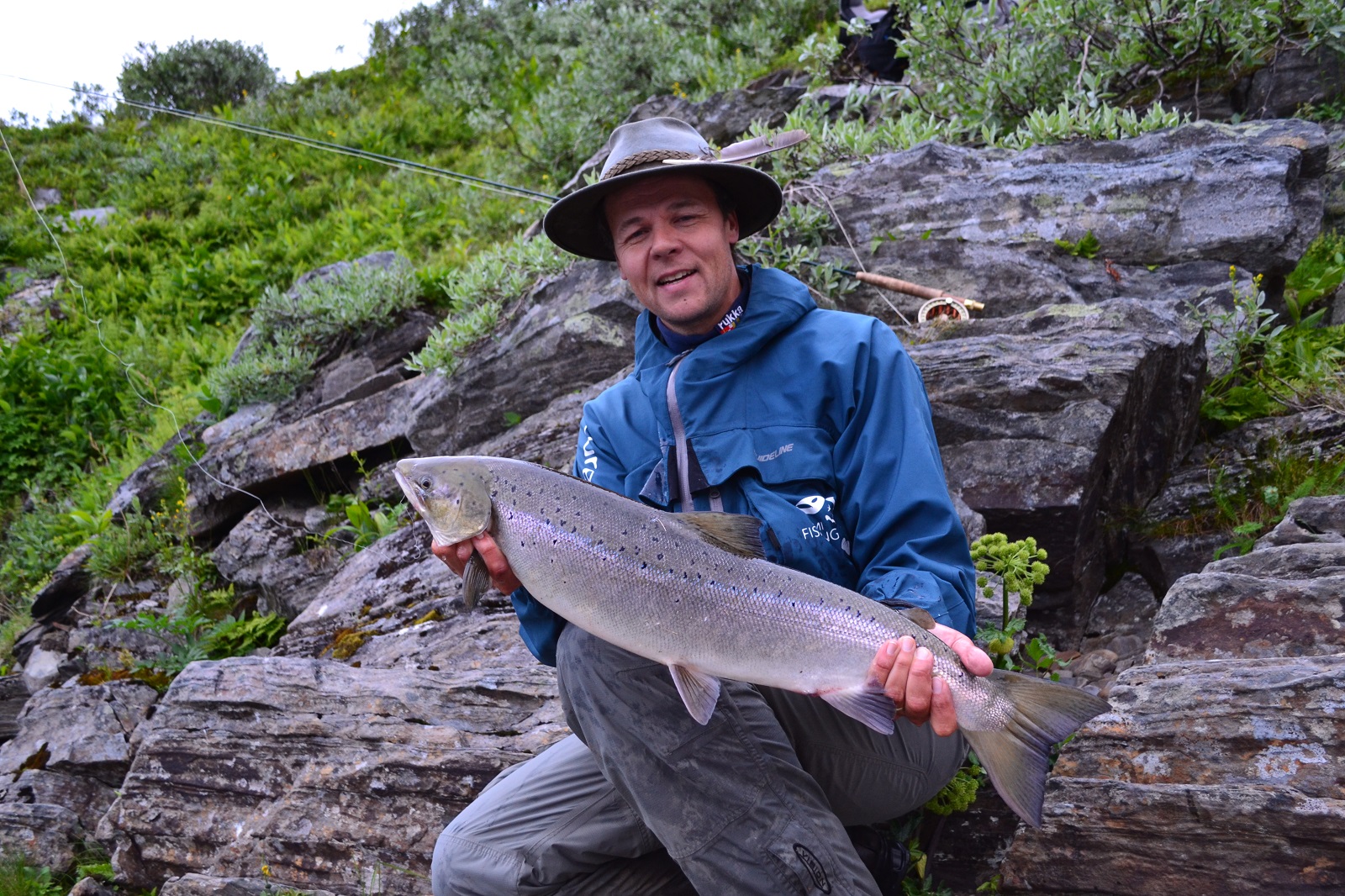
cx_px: 672
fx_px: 1233
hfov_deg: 57.2
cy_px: 448
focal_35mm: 33
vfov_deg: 40.0
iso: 800
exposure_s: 1/60
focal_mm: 22
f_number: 4.5
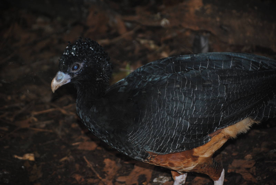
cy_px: 92
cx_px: 138
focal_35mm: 120
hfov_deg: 17.0
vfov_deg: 11.5
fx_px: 921
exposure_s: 1/60
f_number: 4.2
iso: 200
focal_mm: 80
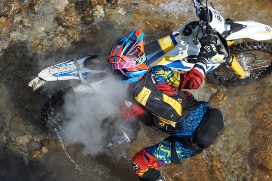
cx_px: 136
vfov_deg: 18.6
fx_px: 551
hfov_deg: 27.7
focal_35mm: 73
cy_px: 90
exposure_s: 1/250
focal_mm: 49
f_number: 9
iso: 100
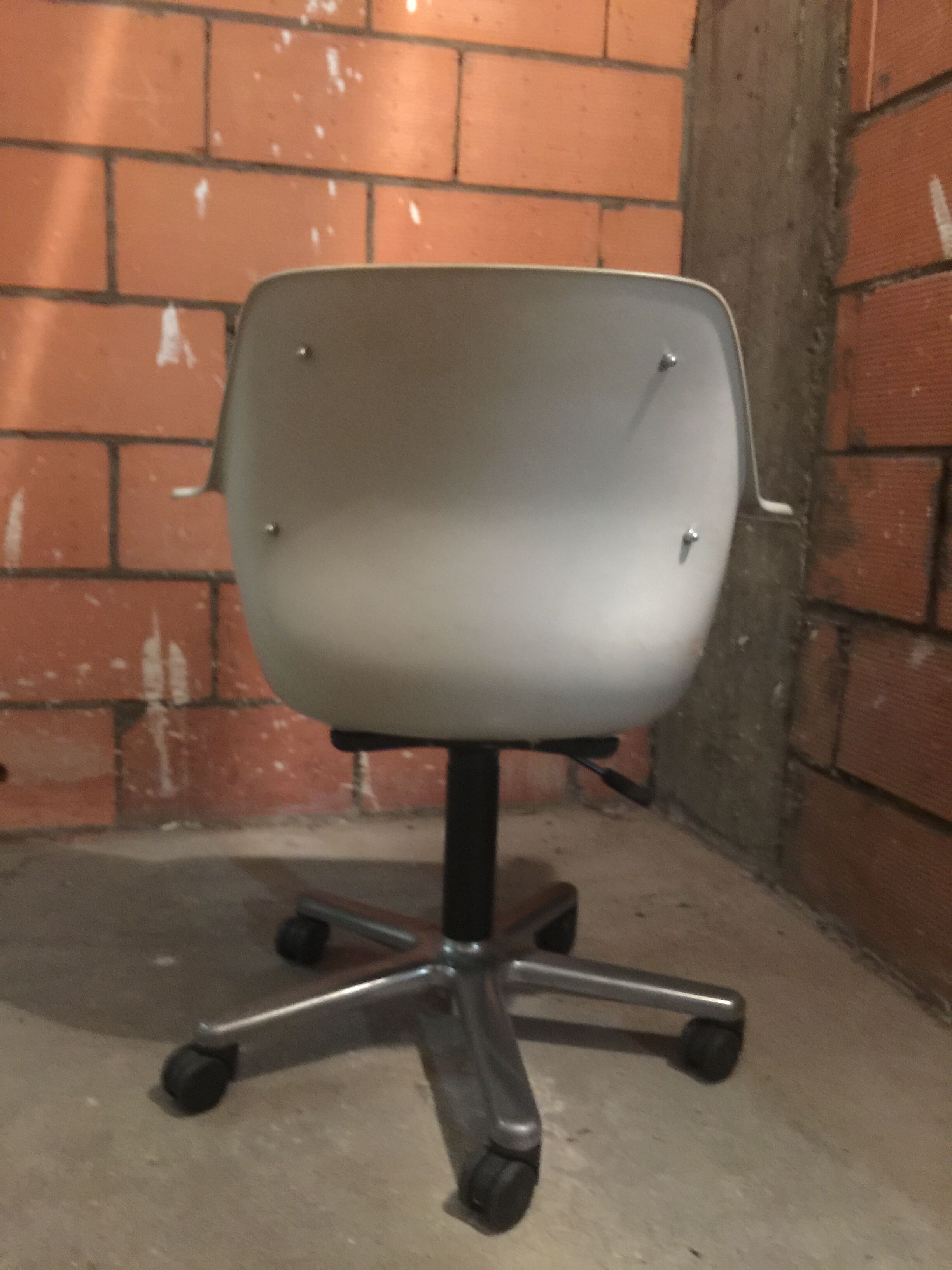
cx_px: 476
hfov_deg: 48.2
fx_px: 1063
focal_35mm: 29
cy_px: 635
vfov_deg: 61.7
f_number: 2.2
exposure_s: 1/4
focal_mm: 4.15
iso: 125
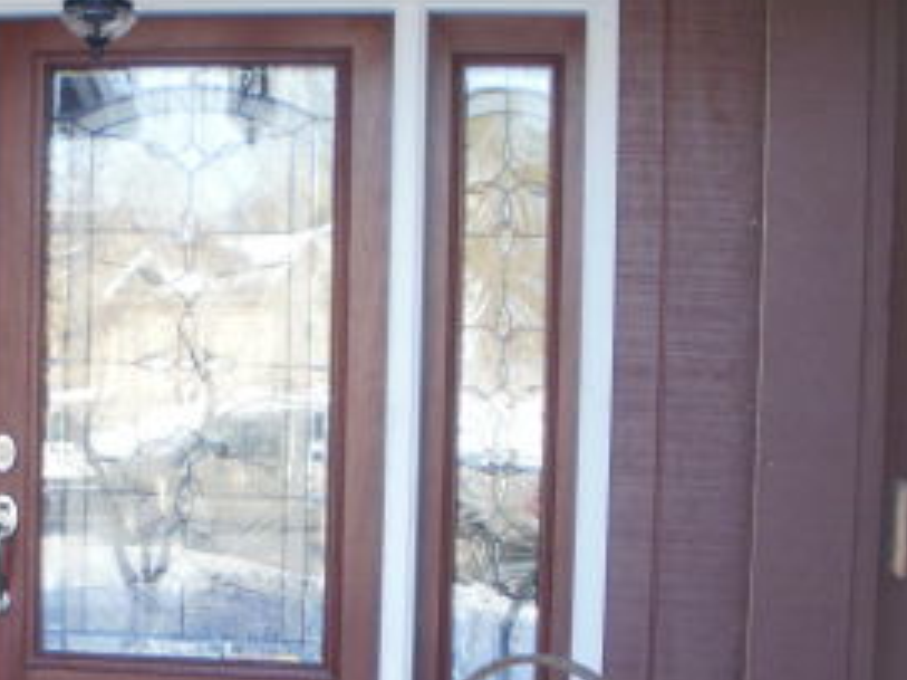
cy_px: 492
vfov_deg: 17.3
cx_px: 77
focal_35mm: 85
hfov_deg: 22.4
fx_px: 2226
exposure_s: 1/80
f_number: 3.5
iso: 100
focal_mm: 6.3
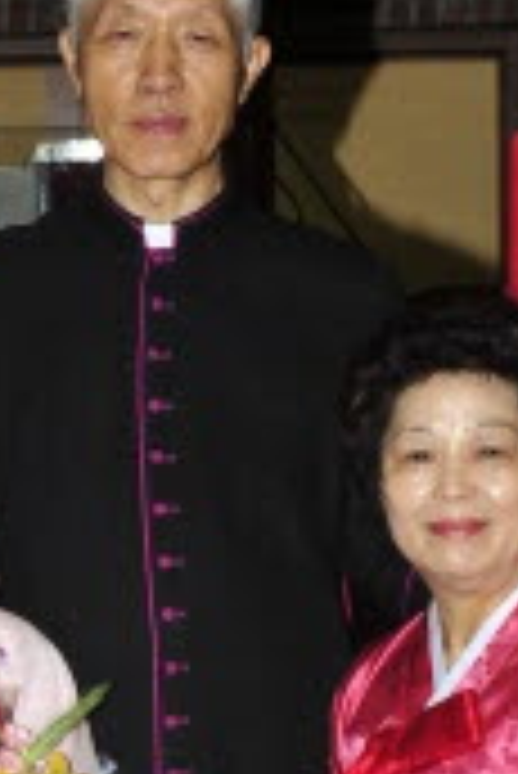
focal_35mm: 167
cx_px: 79
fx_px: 3597
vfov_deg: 12.2
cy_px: 716
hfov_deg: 8.2
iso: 200
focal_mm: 40
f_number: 6.3
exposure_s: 1/60
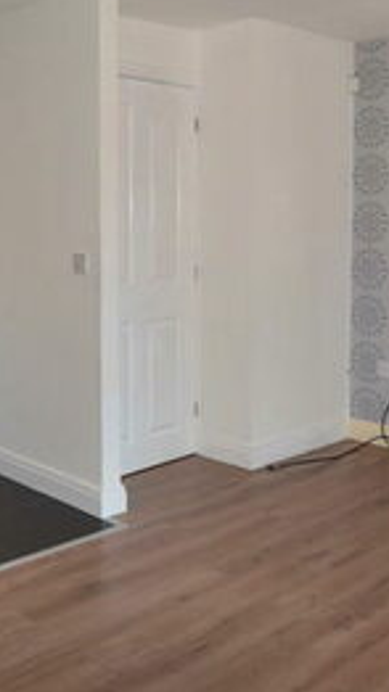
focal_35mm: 42
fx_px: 772
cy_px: 258
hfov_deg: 28.2
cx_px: 159
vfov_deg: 47.9
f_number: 4
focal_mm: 10
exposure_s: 1/60
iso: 100
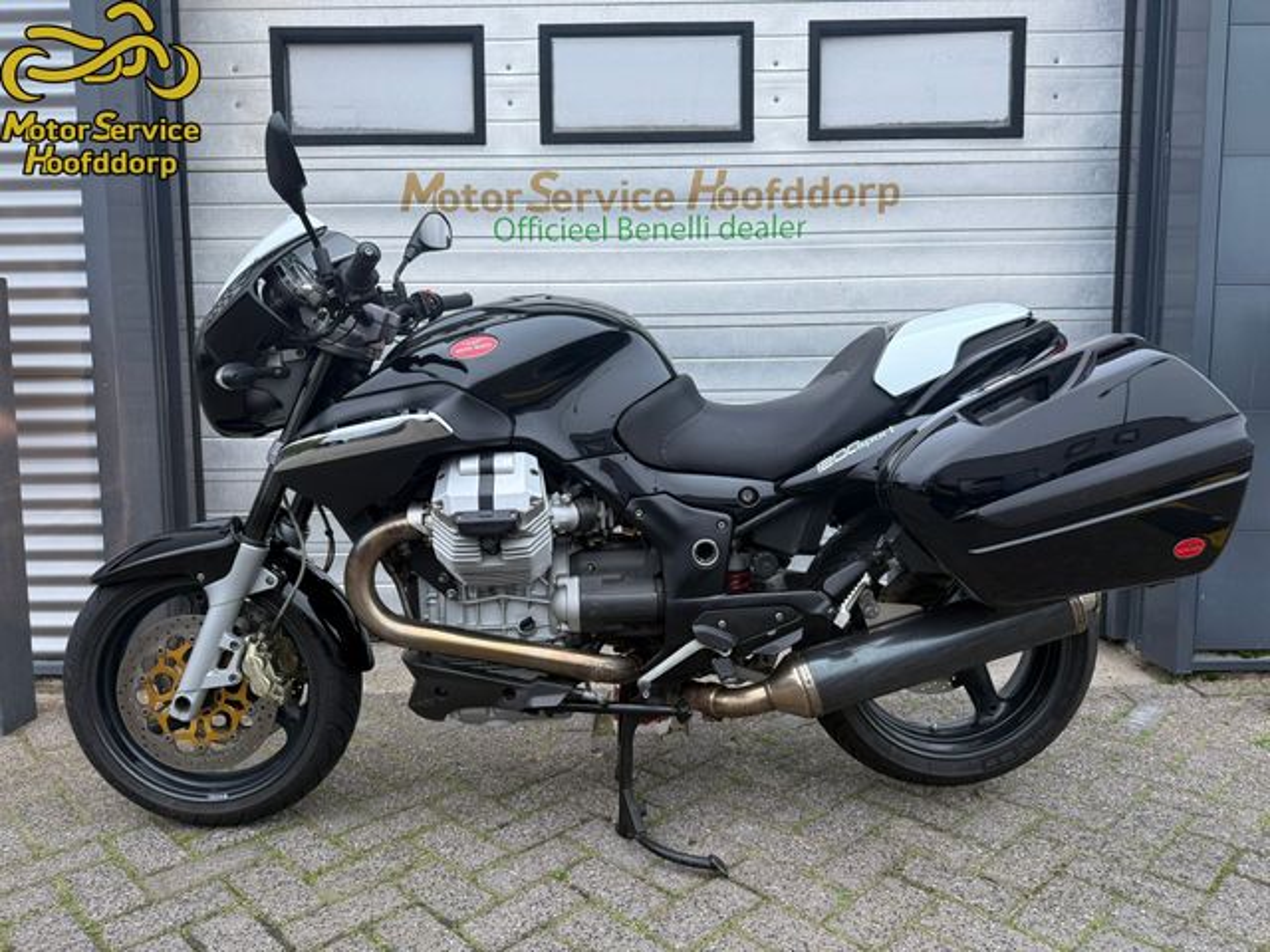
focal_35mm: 24
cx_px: 635
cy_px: 476
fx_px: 881
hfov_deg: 71.6
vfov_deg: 56.8
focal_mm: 6.76
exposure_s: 1/112
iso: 200
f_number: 1.78
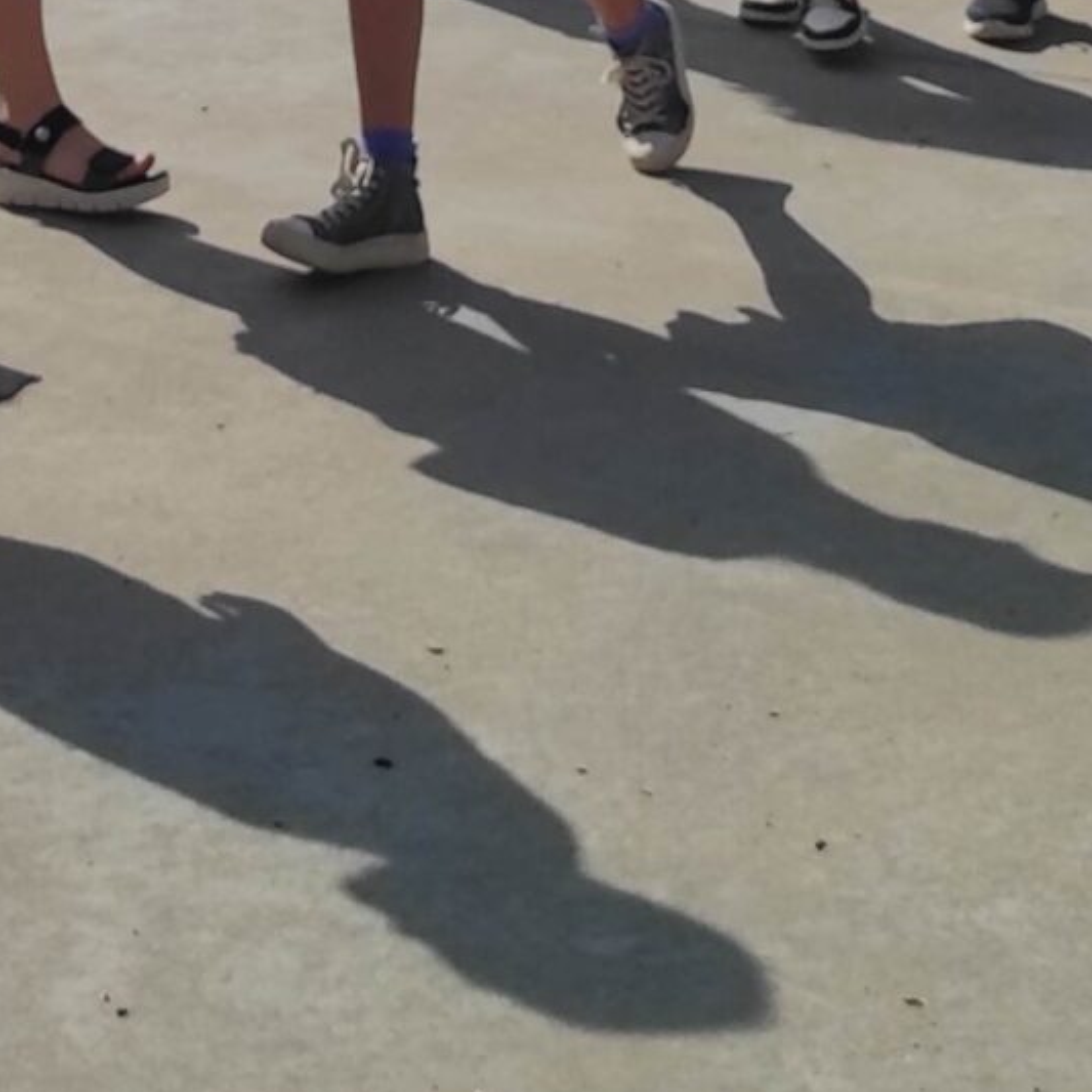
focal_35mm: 106
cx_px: 143
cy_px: -654
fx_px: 3783
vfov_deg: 15.0
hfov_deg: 16.2
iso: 100
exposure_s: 1/4018
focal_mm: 5.43
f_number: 1.89
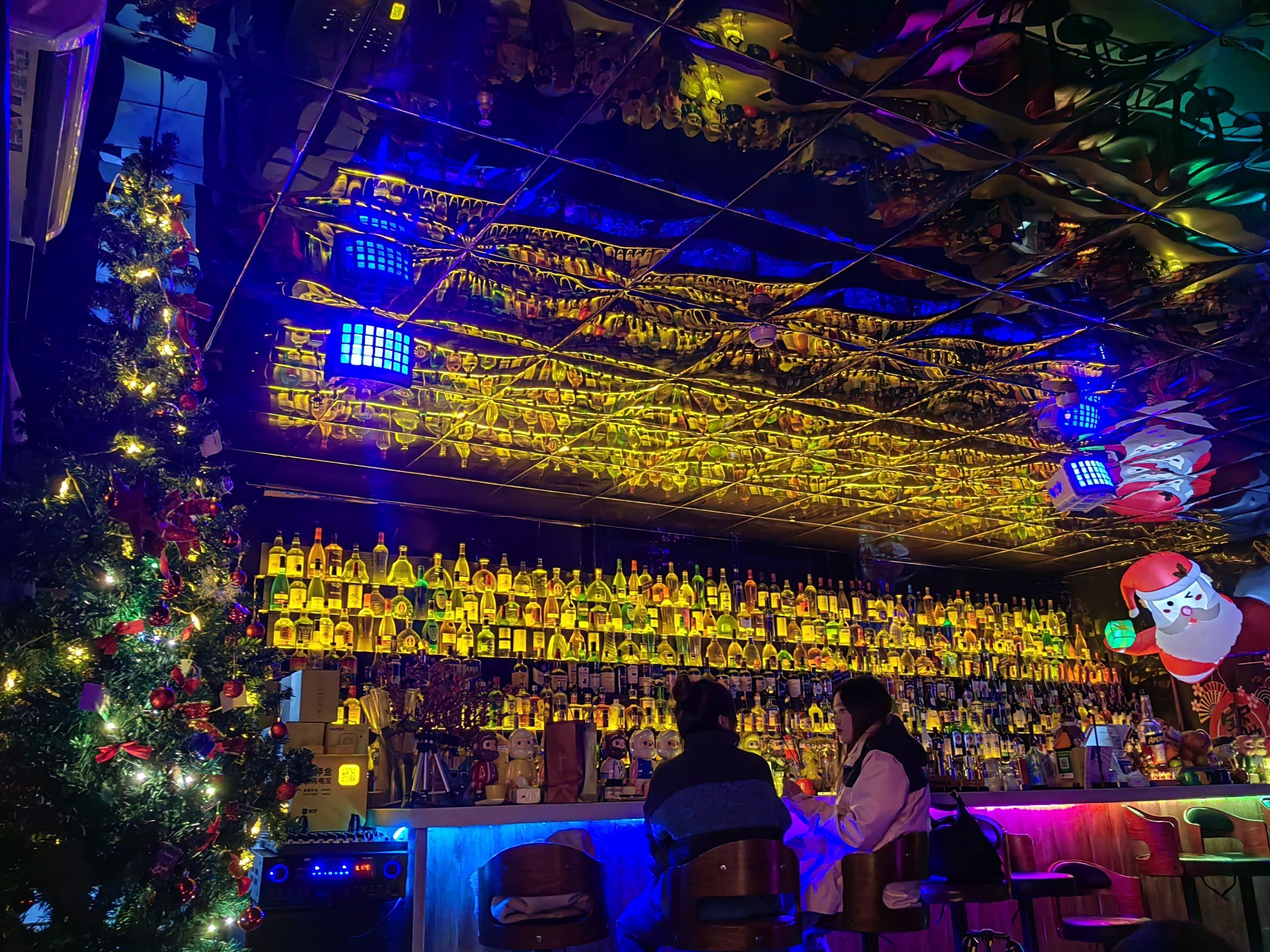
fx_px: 1064
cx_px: 627
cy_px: 498
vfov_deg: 48.2
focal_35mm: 29
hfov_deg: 61.7
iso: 640
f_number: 1.9
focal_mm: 5.52
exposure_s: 1/20
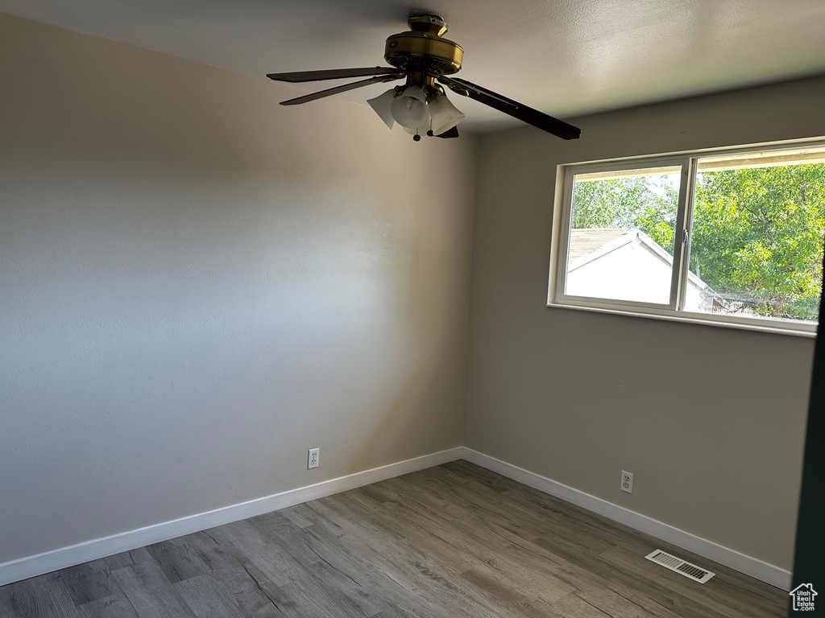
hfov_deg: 71.6
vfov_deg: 56.8
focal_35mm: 24
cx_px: 412
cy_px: 309
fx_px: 572
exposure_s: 1/166
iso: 100
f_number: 1.78
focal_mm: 6.86
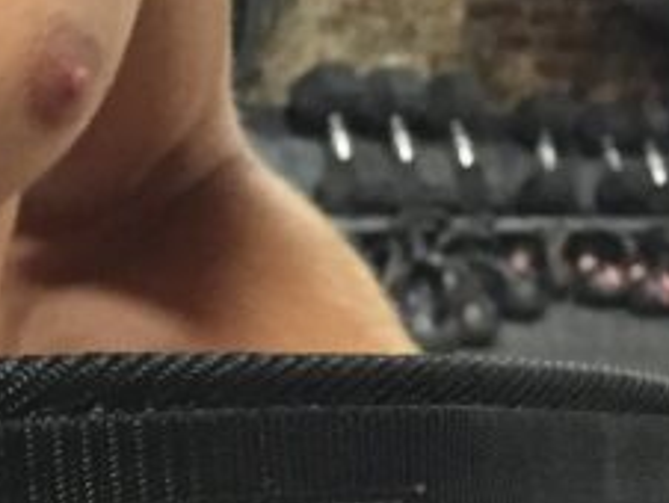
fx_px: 2825
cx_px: -349
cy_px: 750
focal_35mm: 146
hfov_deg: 12.8
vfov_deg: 9.9
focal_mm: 4.15
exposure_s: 1/30
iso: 250
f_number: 2.2
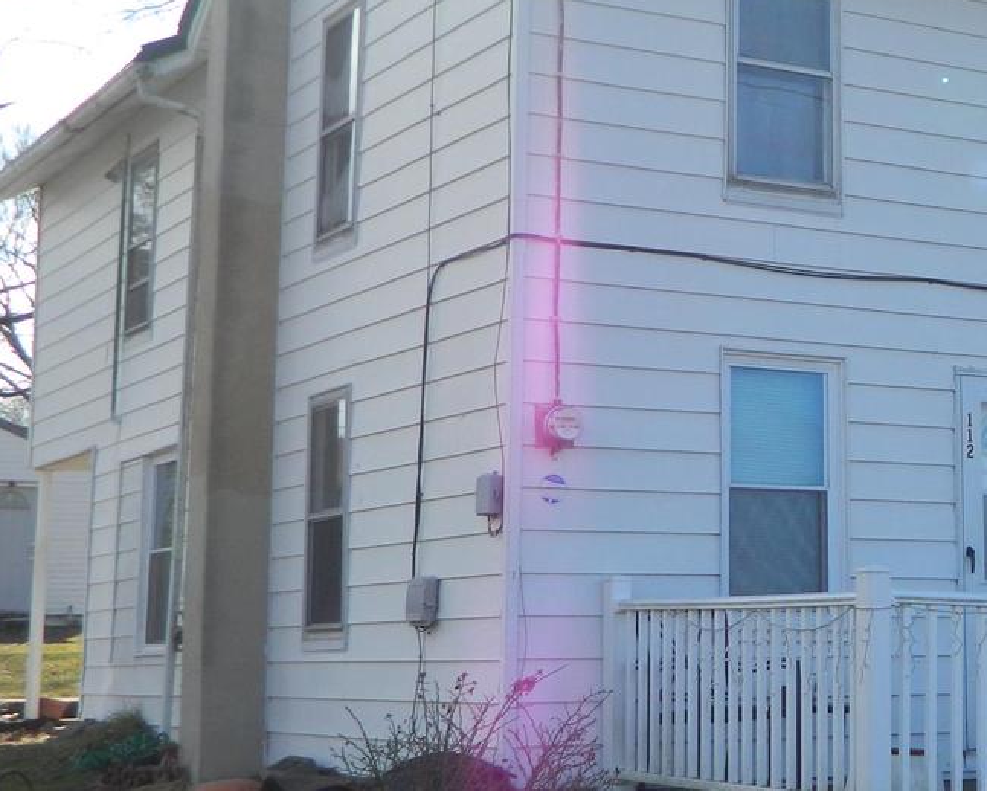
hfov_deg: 23.7
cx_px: 1036
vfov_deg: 20.2
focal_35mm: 76
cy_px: 347
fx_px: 2221
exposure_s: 1/640
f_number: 3.3
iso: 80
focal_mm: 6.2
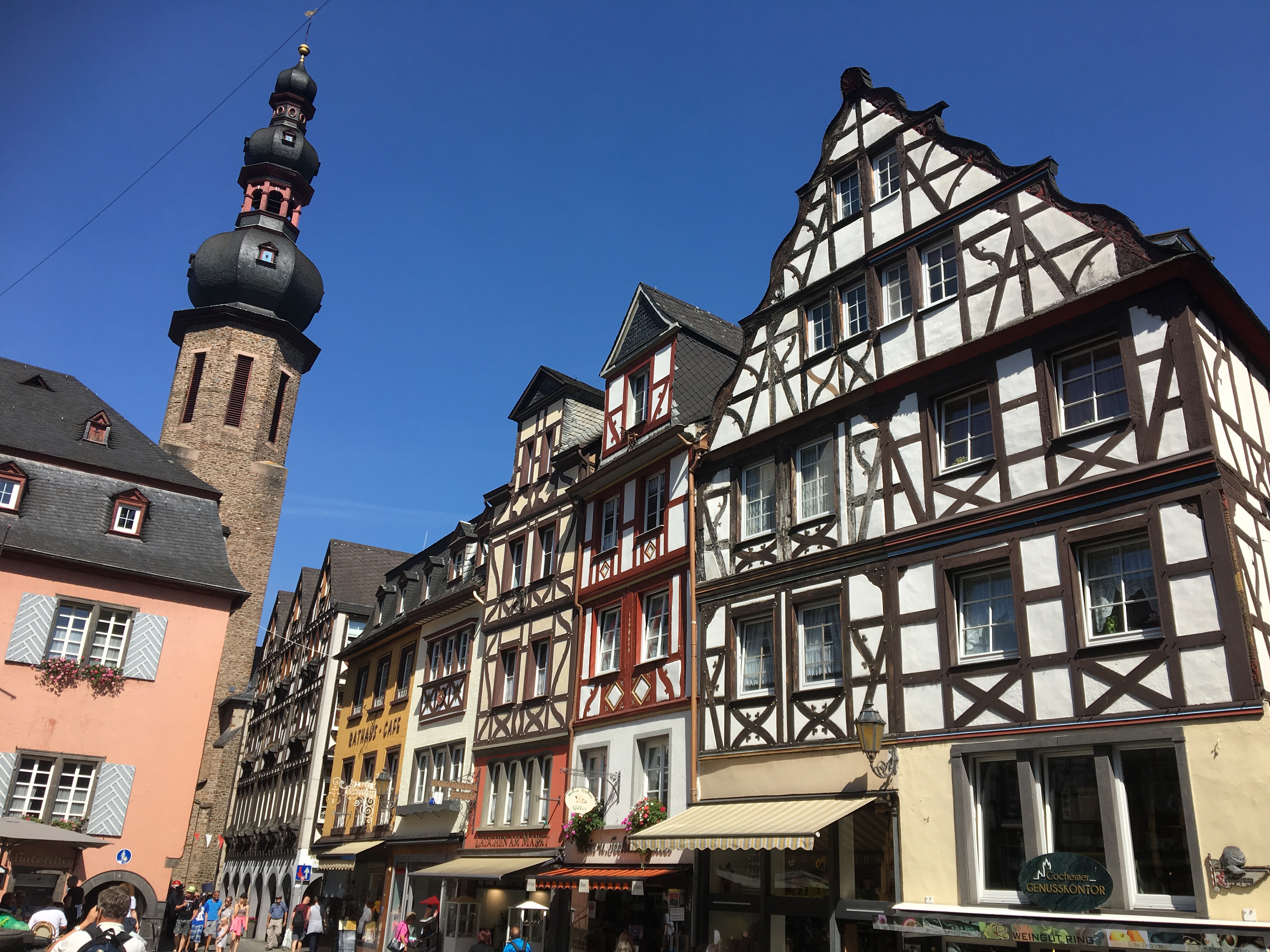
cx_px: 635
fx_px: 1064
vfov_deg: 48.2
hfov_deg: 61.7
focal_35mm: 29
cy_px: 476
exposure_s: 1/1748
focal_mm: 4.15
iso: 25
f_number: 2.2
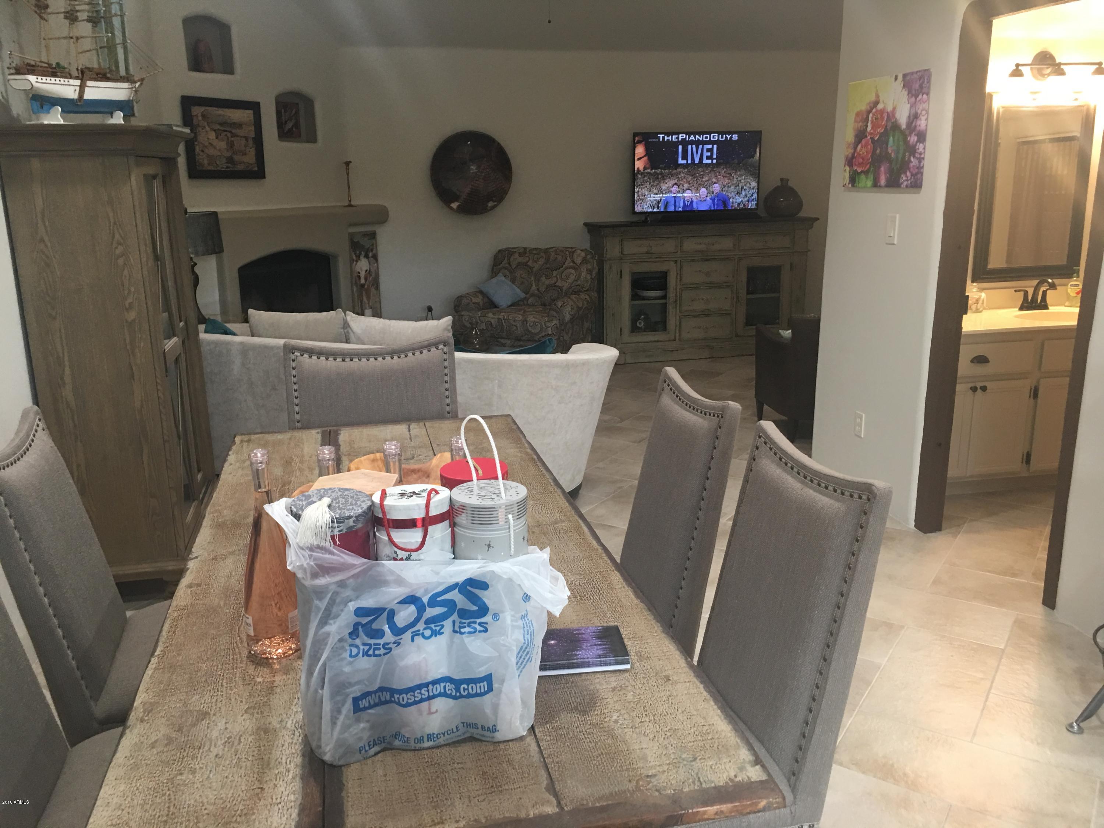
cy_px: 414
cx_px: 552
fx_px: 925
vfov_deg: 48.2
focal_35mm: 29
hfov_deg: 61.7
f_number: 2.2
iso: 50
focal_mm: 4.15
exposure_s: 1/15
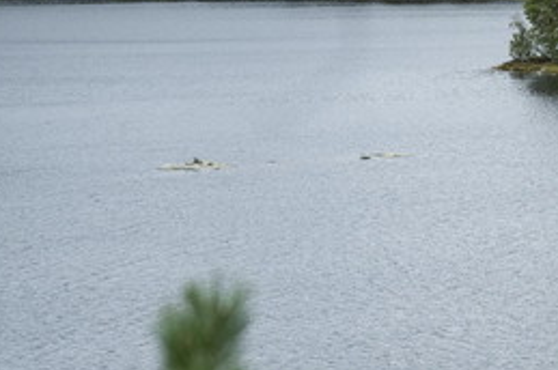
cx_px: 728
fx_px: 2585
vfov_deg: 8.1
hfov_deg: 12.0
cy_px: 469
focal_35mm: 167
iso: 640
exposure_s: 1/1600
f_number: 4.5
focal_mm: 45
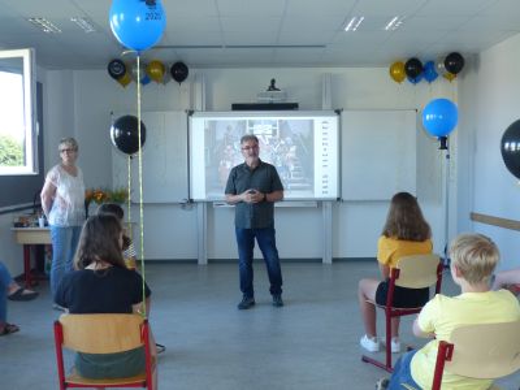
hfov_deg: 49.0
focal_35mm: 38
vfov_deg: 37.7
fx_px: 571
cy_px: 195
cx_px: 260
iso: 250
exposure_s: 1/60
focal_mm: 6.8
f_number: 2.8
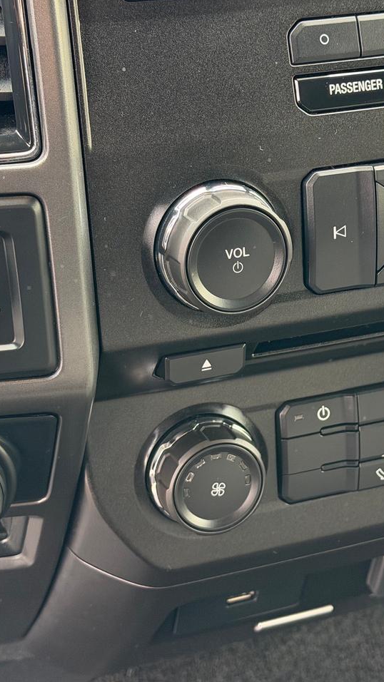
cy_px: 340
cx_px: 245
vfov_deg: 30.1
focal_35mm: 70
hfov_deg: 17.2
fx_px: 1267
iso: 200
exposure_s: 1/60
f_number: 1.78
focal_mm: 6.76
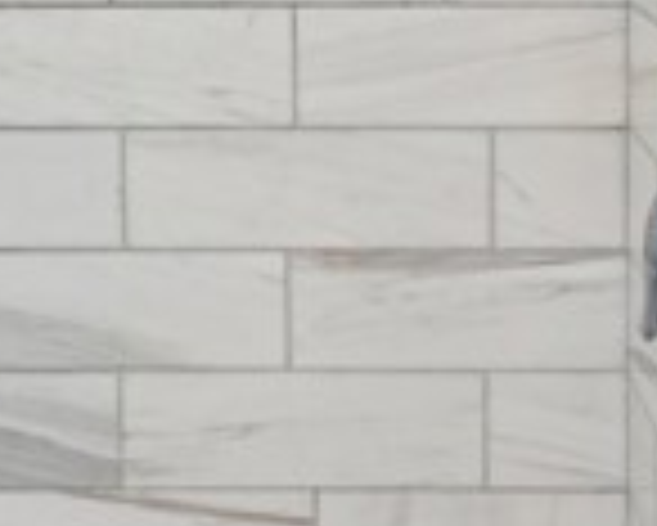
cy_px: 135
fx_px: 1284
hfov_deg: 28.6
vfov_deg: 23.0
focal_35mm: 66
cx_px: 387
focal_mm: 16
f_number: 8
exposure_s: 1/13
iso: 800
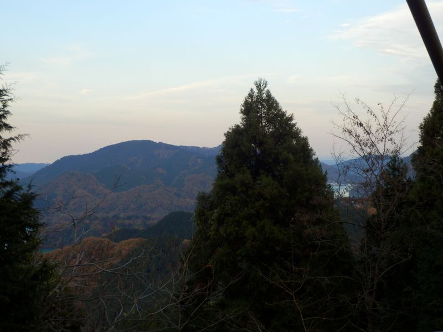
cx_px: 222
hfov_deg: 28.2
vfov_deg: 21.3
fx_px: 883
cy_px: 166
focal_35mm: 69
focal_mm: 12.3
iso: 80
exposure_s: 1/80
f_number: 4.8
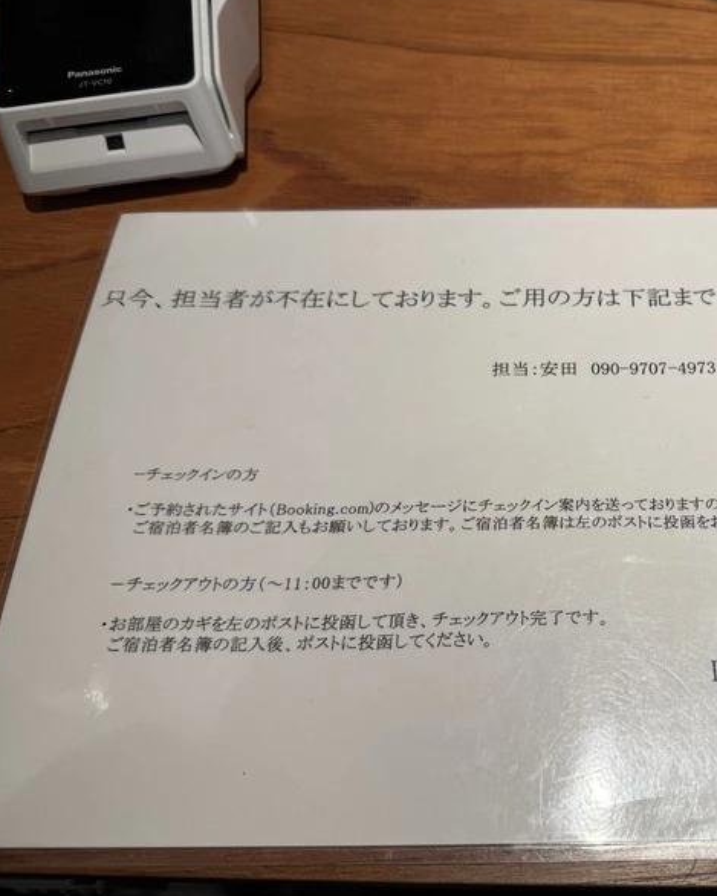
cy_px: 445
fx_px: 849
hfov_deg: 43.7
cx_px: 573
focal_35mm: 32
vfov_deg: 55.7
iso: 64
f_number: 1.78
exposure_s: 1/173
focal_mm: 6.76
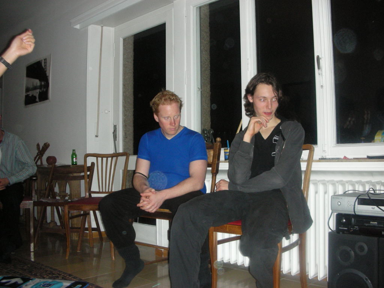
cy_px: 144
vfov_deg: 40.7
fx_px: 388
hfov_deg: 52.6
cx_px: 192
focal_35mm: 35
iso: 198
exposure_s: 1/60.1
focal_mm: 5.8
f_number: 3
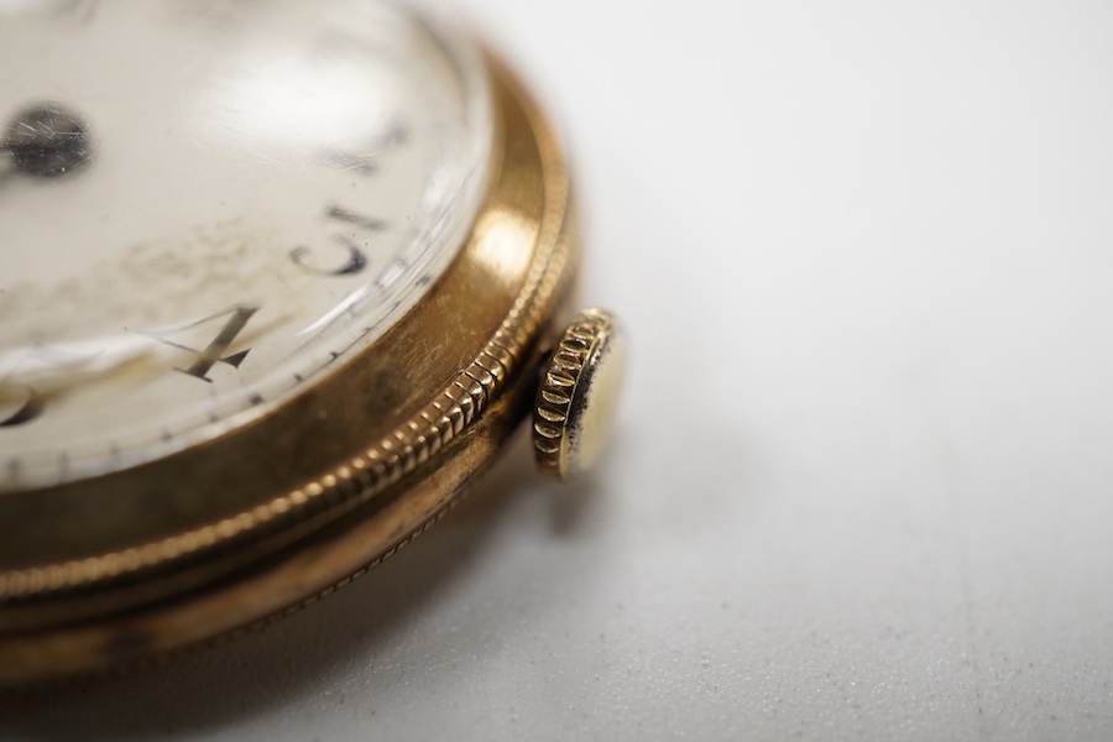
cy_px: 371
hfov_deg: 43.6
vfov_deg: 29.9
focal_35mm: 45
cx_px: 556
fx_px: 1391
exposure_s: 1/125
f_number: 10
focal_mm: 30
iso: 1250
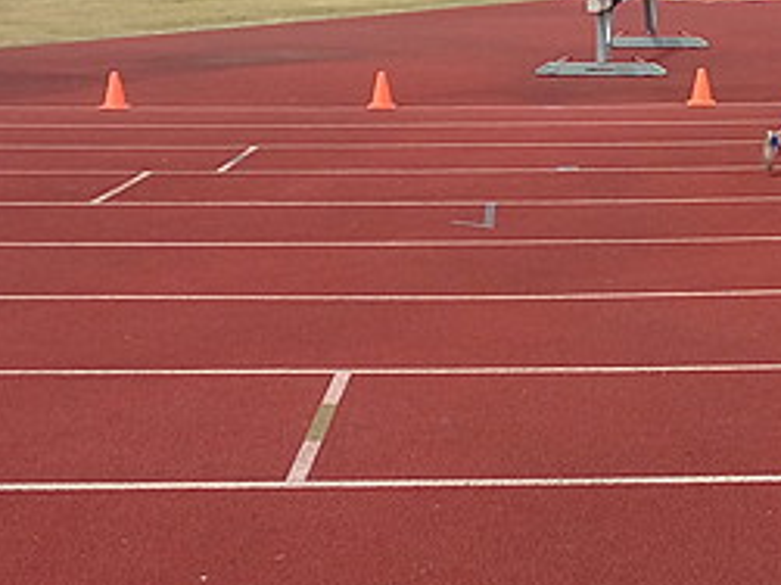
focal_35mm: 79
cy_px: 184
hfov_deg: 24.6
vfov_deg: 18.6
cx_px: 523
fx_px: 1782
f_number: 2.2
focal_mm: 3.3
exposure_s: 1/1302
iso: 50
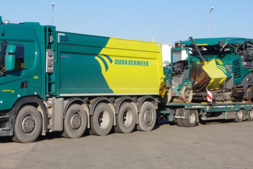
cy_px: 76
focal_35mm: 79
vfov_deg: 17.3
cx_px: 103
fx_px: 555
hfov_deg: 25.6
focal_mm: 36
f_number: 22
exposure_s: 1/80
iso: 400
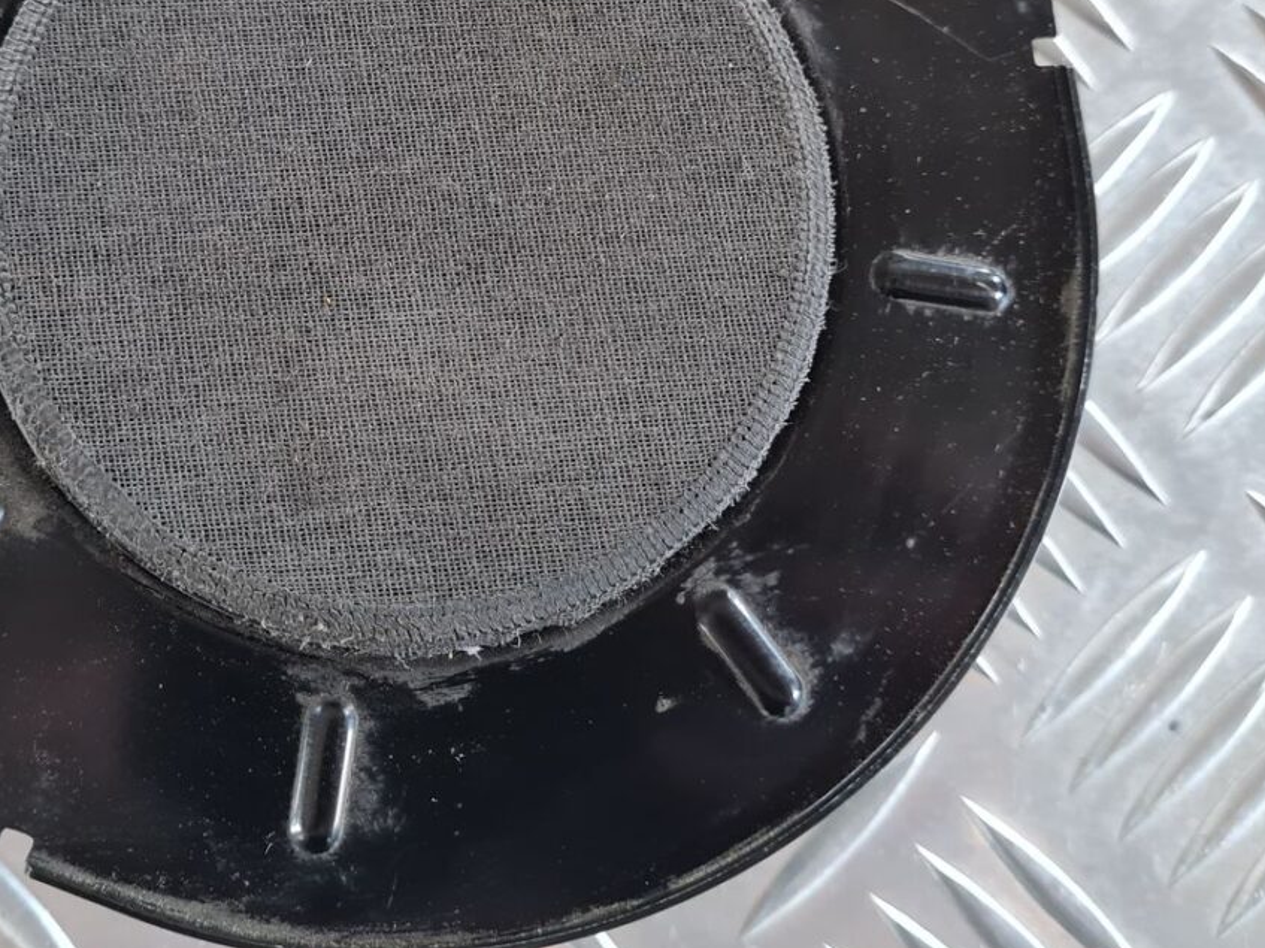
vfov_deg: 32.9
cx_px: 412
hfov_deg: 43.2
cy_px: 224
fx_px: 1571
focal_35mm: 43
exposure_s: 1/50
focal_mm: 5.4
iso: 320
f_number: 1.8
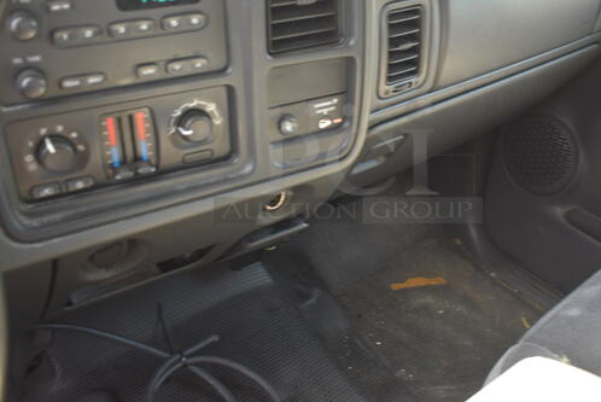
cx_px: 349
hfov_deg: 49.7
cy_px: 159
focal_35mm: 39
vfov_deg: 34.5
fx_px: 645
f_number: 3.8
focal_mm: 21
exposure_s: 1/125
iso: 1250
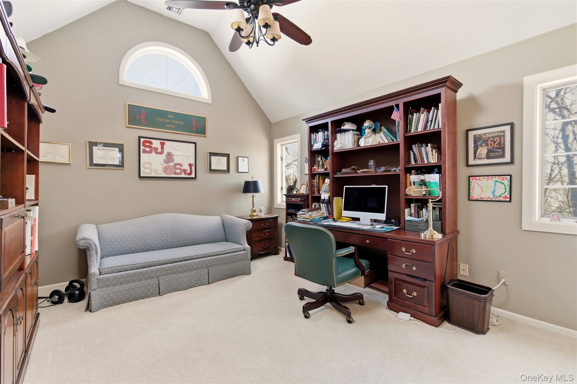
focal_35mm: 16
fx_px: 256
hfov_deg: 96.7
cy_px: 192
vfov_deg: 73.7
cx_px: 288
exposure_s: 1/6
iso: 250
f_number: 9
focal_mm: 16
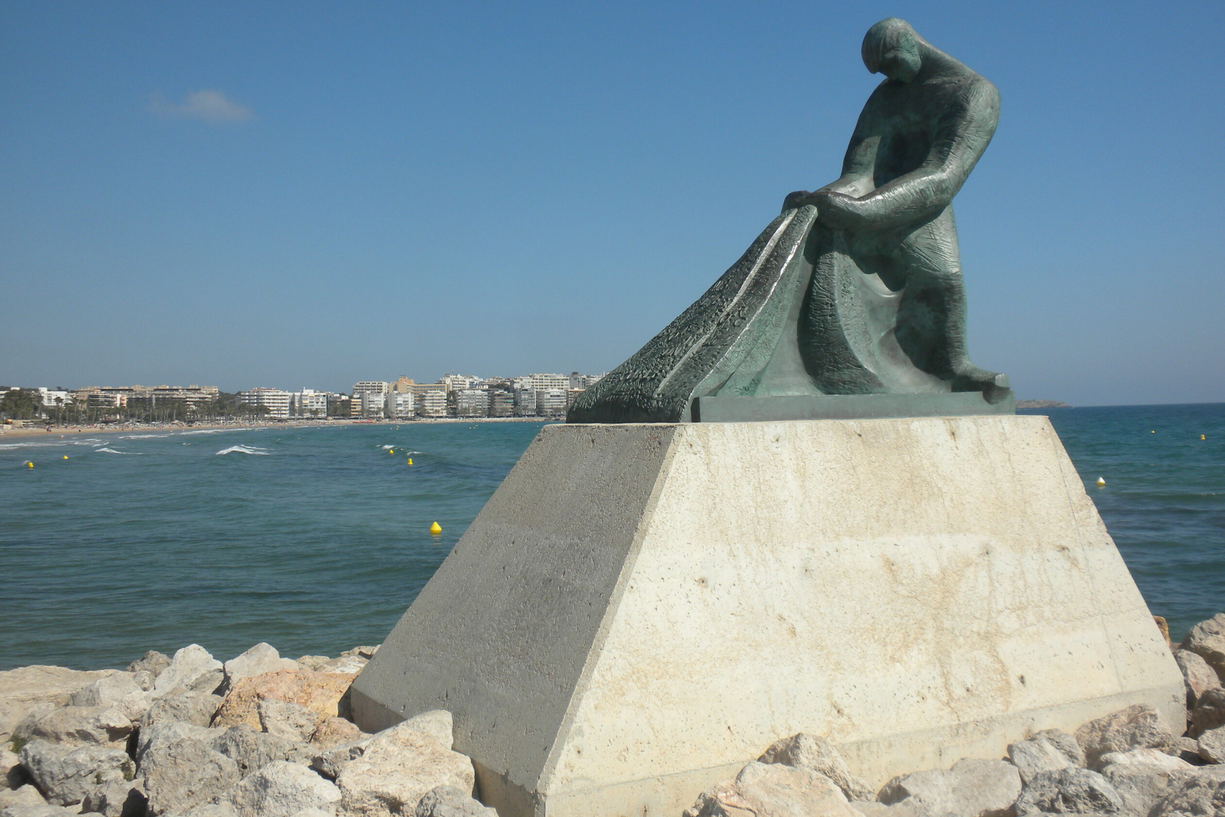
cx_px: 606
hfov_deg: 49.6
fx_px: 1327
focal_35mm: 39
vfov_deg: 34.2
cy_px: 411
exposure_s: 1/170
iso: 64
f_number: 10
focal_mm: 6.6
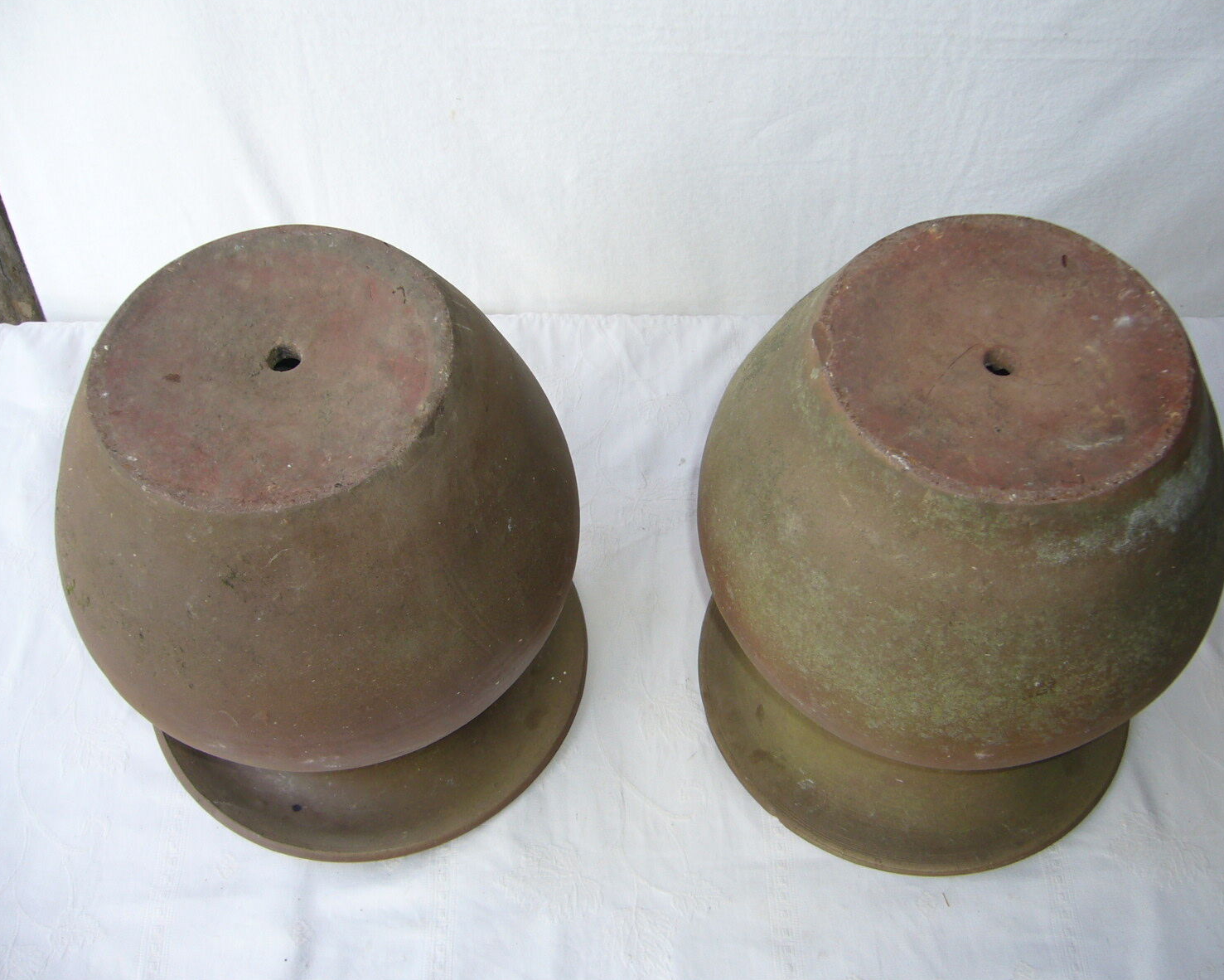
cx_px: 644
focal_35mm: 37
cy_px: 492
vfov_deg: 40.1
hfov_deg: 49.1
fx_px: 1341
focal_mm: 5.8
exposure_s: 1/100
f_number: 2.8
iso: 80
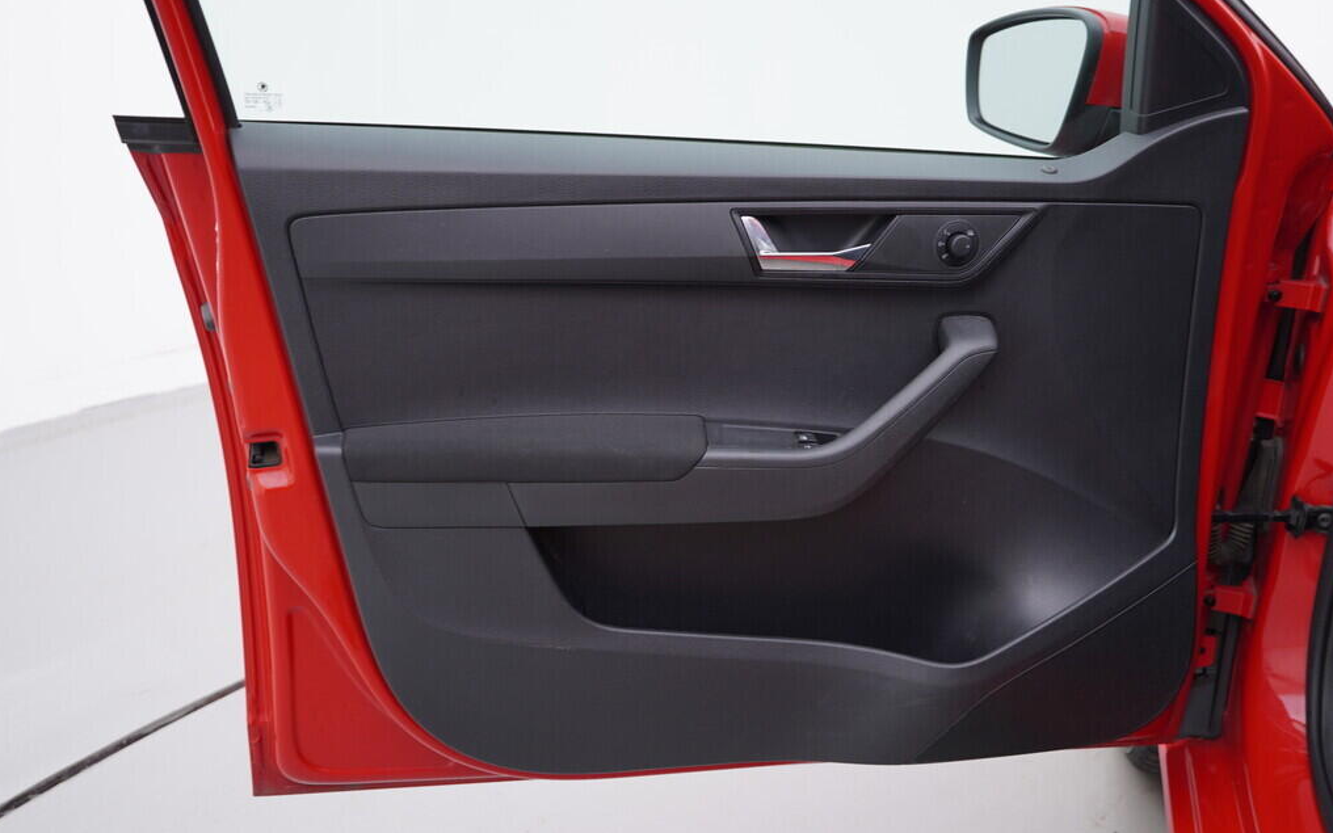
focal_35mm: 37
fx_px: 1344
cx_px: 665
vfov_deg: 34.4
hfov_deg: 52.7
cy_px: 435
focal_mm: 24
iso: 125
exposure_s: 1/50
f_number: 3.2
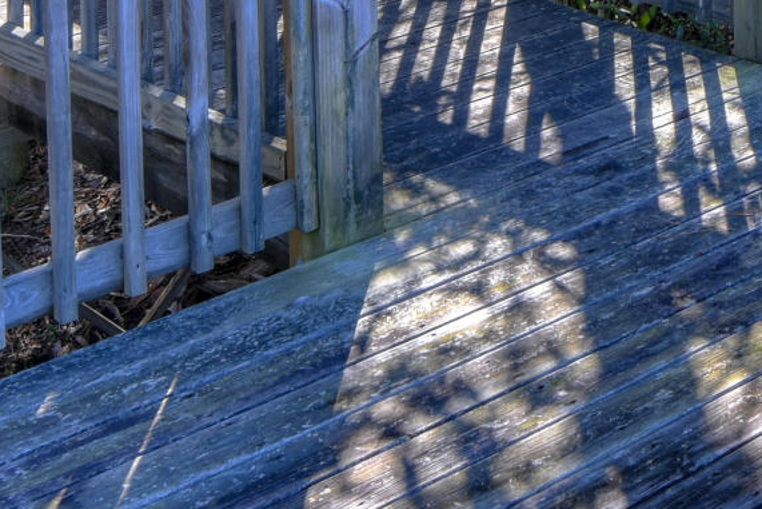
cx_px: 837
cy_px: -505
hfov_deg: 22.8
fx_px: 1778
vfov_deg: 13.8
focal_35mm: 84
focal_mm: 16
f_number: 8
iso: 100
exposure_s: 1/15
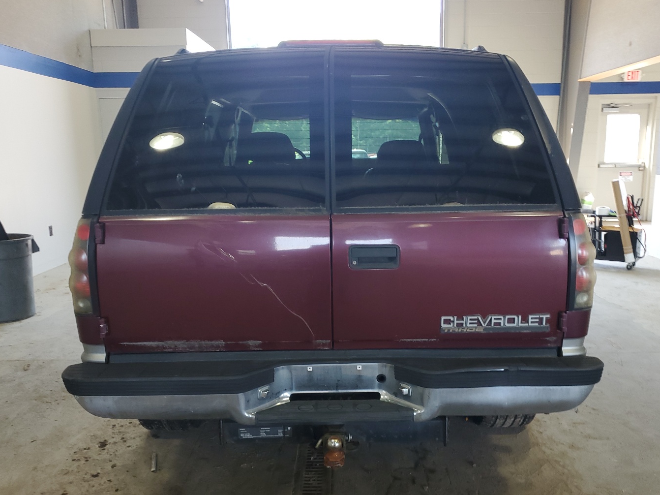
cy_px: 266
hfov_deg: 58.4
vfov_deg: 45.4
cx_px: 336
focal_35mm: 31
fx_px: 591
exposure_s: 1/60.2
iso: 63
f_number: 1.5
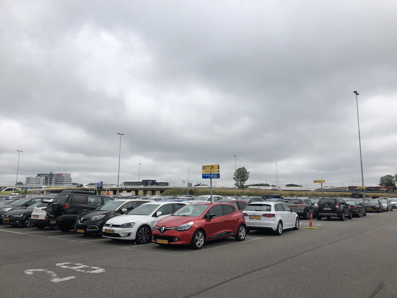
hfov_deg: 63.4
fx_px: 321
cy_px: 149
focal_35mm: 28
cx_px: 198
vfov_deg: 49.7
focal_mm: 3.99
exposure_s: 1/3003
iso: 20
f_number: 1.8
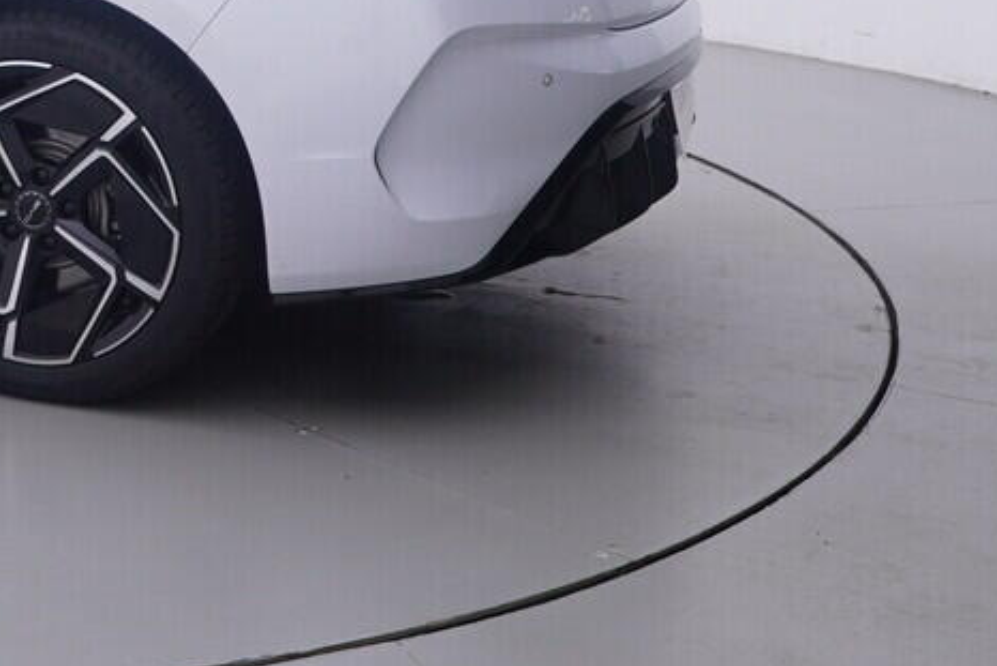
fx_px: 1927
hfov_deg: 25.3
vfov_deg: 18.8
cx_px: -276
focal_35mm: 70
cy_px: -62
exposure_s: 1/80
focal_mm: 15
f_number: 5
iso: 200
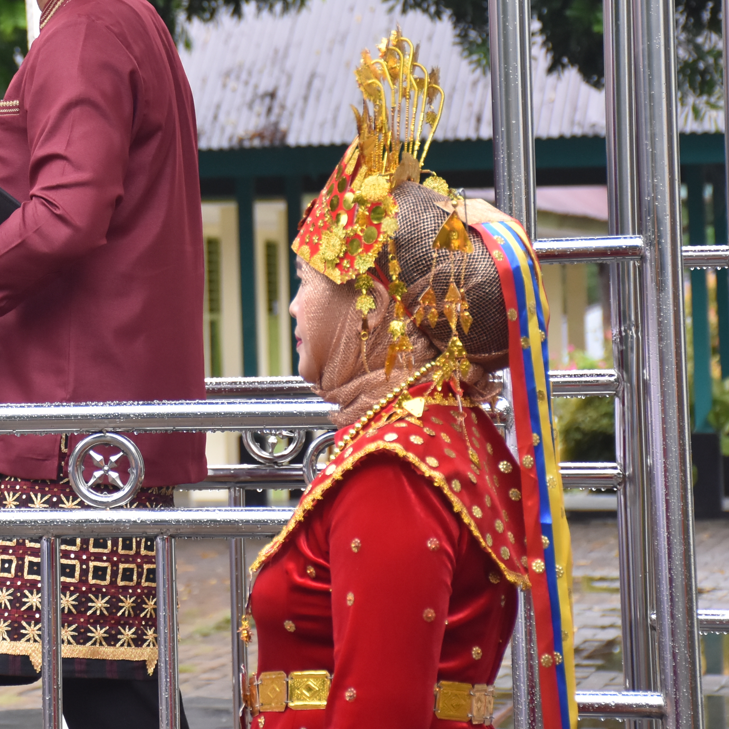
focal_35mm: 205
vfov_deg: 8.5
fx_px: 4884
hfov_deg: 8.5
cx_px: 38
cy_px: 182
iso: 800
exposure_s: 1/400
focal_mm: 70
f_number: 5.6
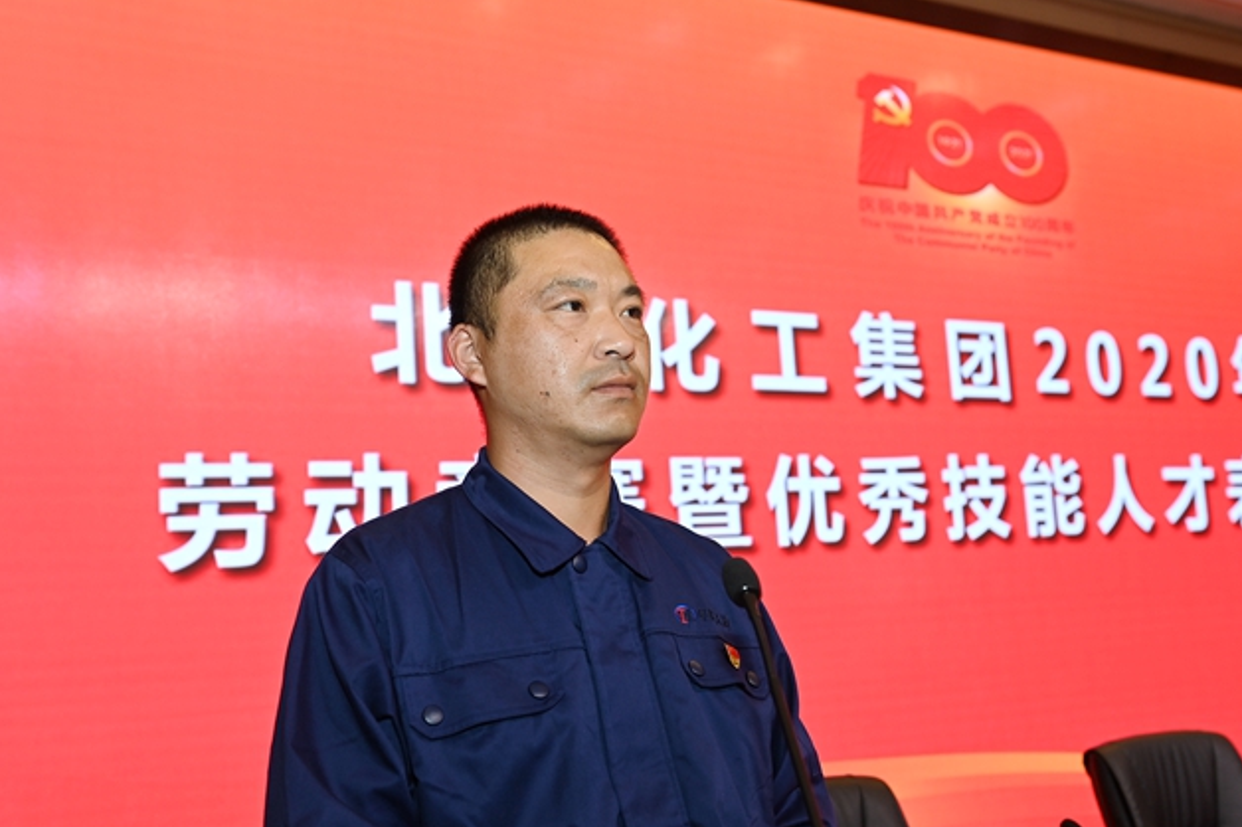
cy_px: 439
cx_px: 617
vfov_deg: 34.2
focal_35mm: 39
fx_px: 1345
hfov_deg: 49.6
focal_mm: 35
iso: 500
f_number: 4
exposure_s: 1/160
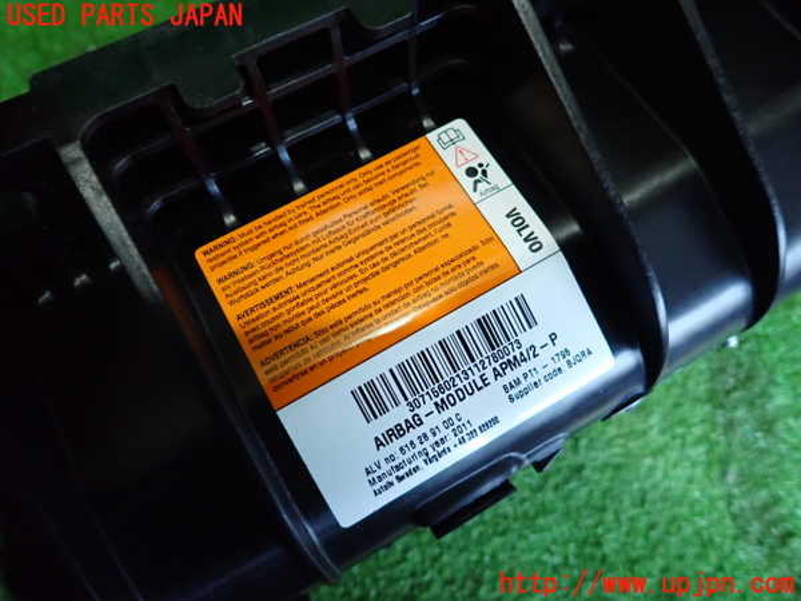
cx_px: 400
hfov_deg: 69.4
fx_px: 578
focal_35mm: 25
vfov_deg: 54.9
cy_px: 300
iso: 1000
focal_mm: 4.5
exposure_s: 1/100
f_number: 2
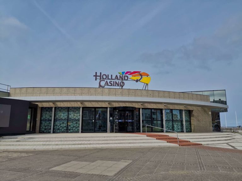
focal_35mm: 27
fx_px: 189
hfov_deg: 65.3
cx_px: 121
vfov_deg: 51.4
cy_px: 90
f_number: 1.8
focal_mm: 4.75
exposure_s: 1/3460
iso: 50
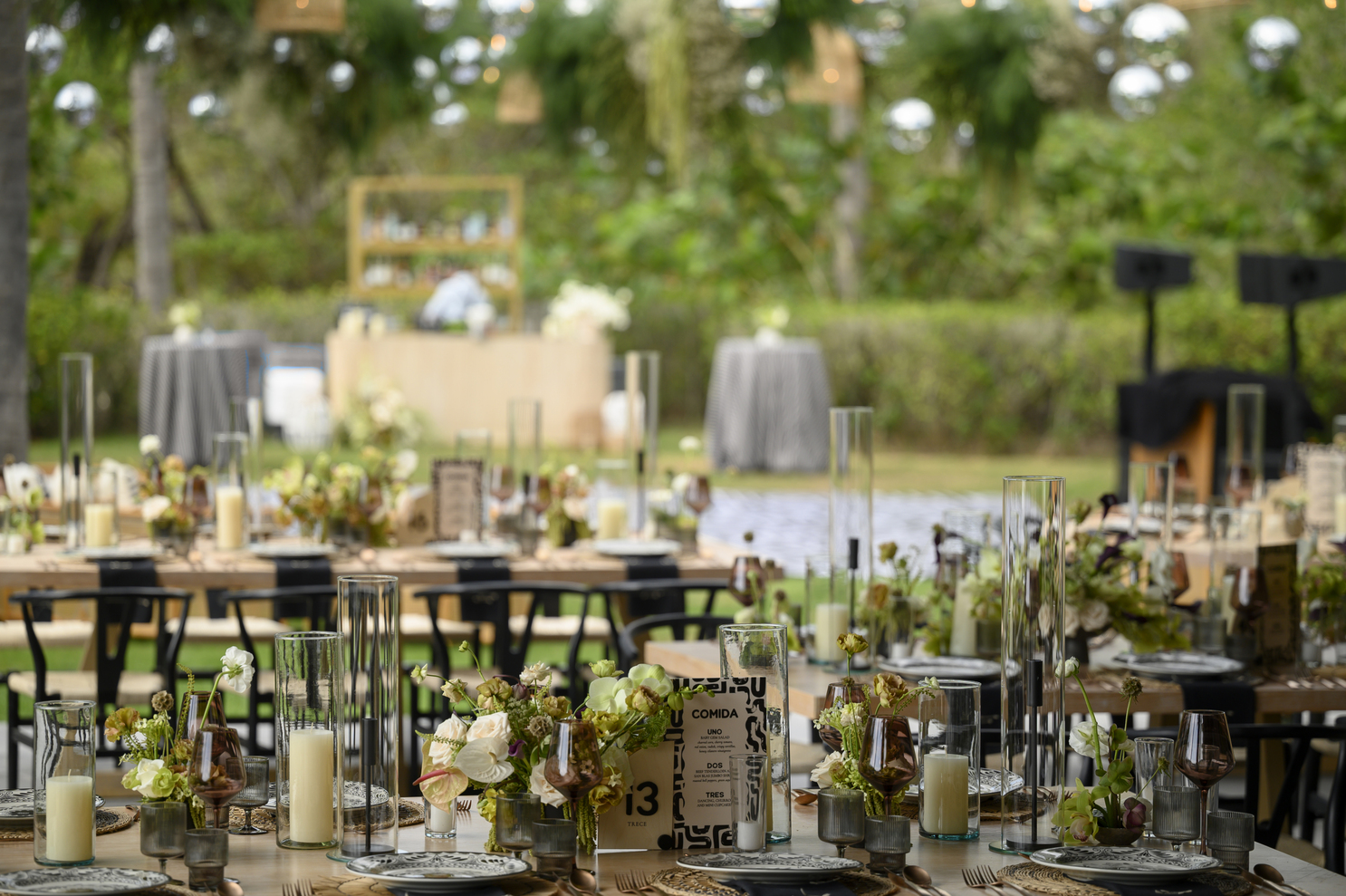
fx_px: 3923
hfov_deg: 19.5
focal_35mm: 105
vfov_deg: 13.0
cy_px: 448
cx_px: 673
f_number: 2.8
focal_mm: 105
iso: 200
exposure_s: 1/1000
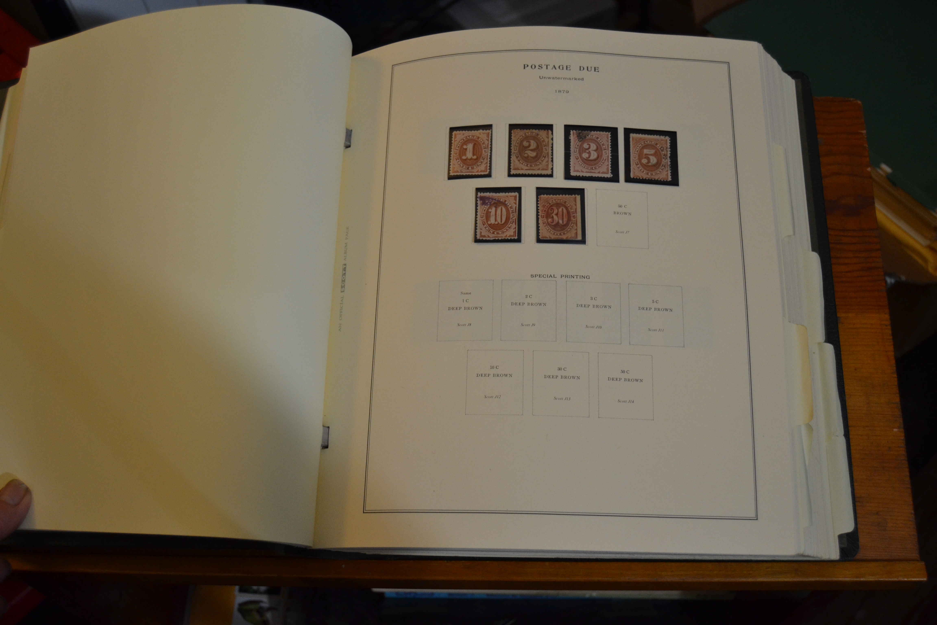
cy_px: 312
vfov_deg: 36.9
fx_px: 937
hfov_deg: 53.1
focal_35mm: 36
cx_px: 468
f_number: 3.8
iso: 900
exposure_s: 1/60
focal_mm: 24
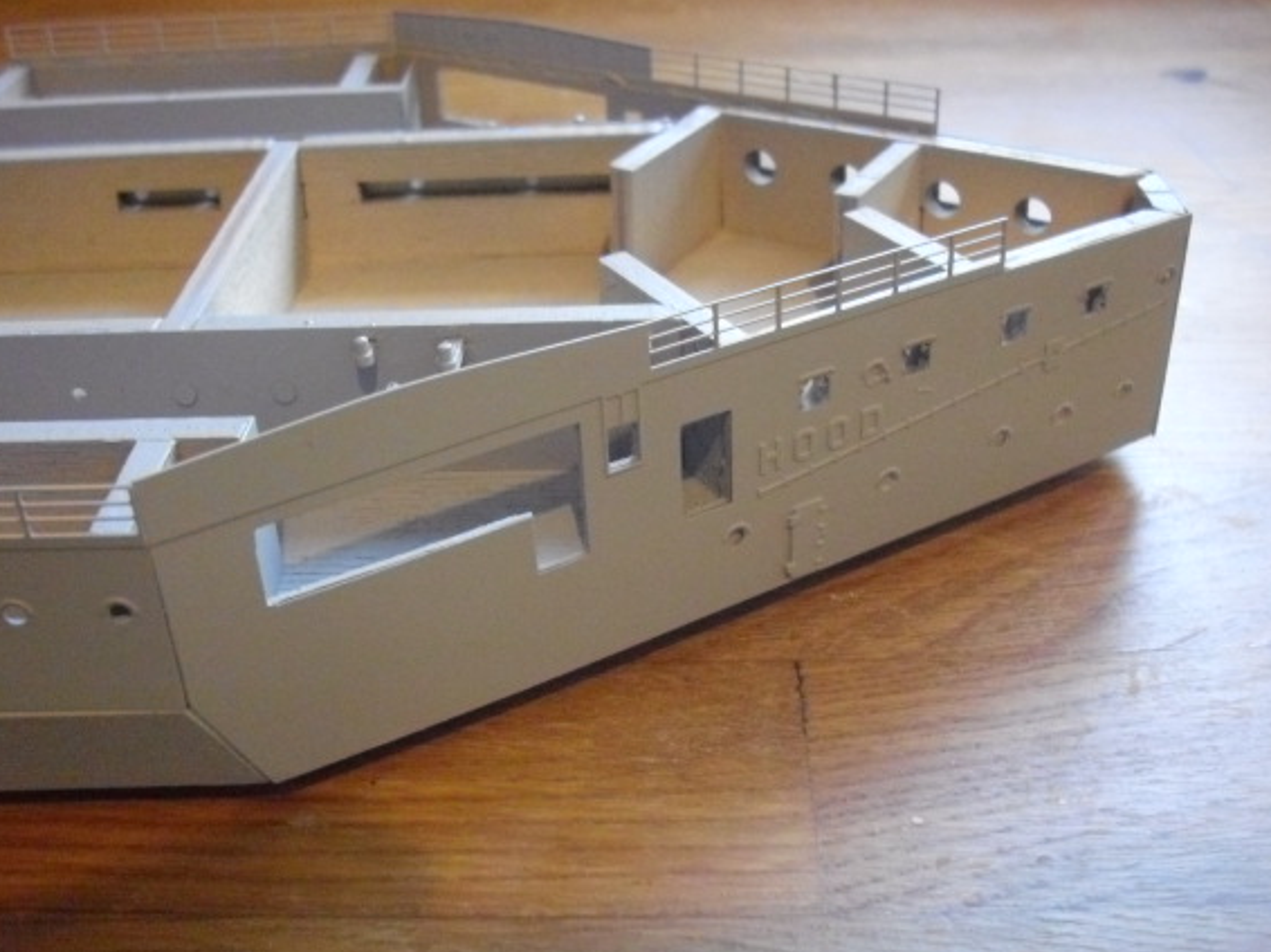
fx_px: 1578
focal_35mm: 43
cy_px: 483
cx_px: 631
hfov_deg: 43.9
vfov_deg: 33.6
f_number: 2.8
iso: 800
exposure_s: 1/80
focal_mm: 6.2
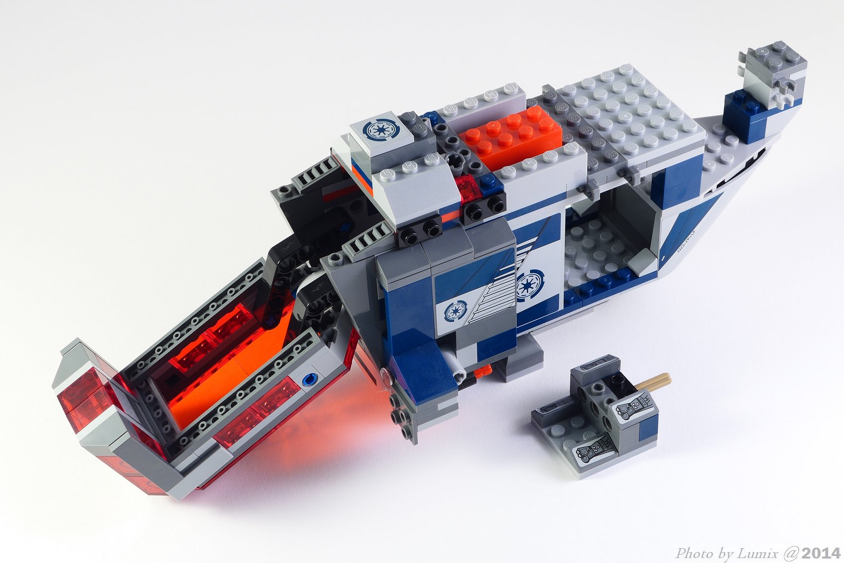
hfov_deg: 28.8
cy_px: 282
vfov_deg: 19.5
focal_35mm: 70
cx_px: 422
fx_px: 1642
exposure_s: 1/1.6
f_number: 4.5
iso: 80
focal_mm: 13.7
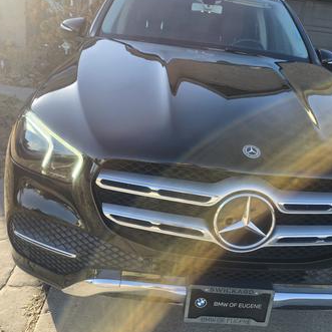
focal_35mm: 31
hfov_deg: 52.5
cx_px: 173
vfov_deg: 52.5
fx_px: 336
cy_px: 159
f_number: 1.7
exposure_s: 1/180
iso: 12
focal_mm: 6.3
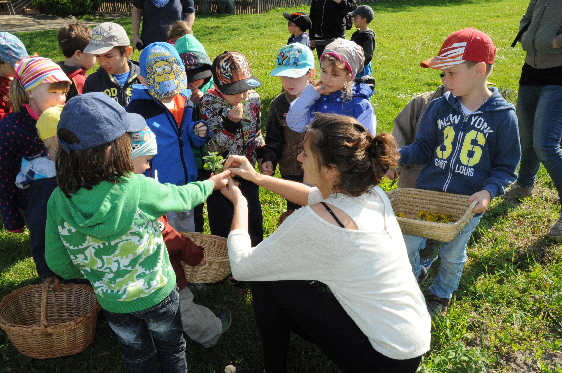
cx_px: 281
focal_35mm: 30
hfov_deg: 62.0
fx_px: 468
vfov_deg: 43.5
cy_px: 186
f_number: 14
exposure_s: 1/200
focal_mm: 20
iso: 800
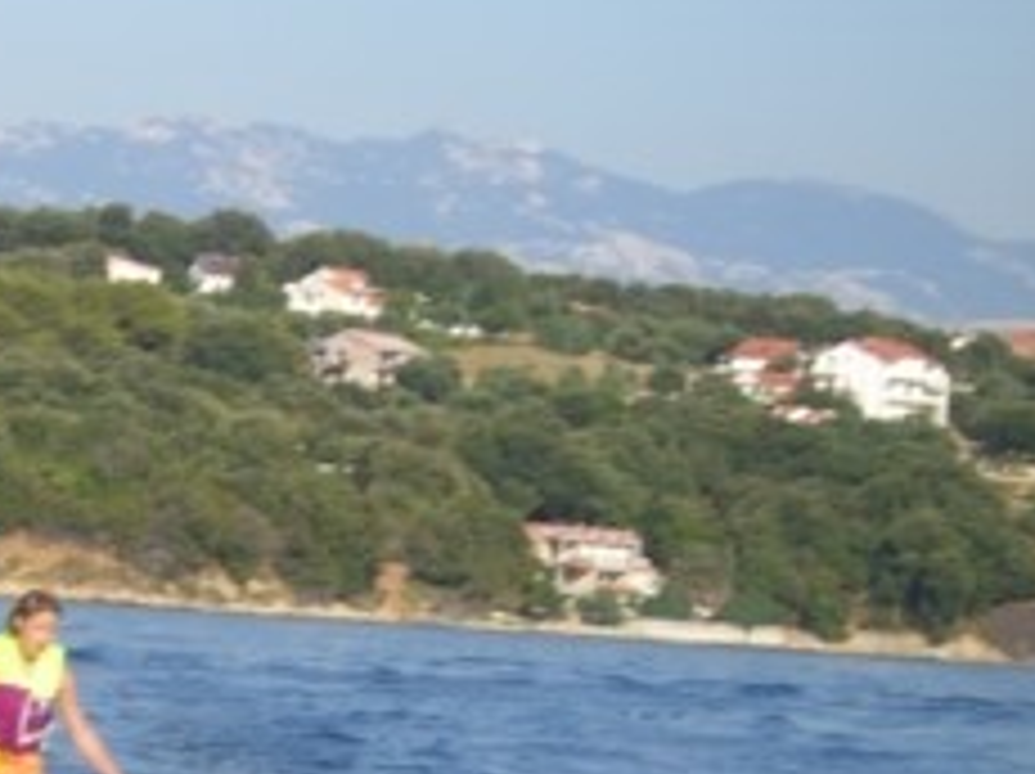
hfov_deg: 8.3
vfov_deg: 6.2
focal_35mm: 238
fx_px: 7109
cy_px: 670
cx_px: 76
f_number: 8.3
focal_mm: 18.6
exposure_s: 1/160
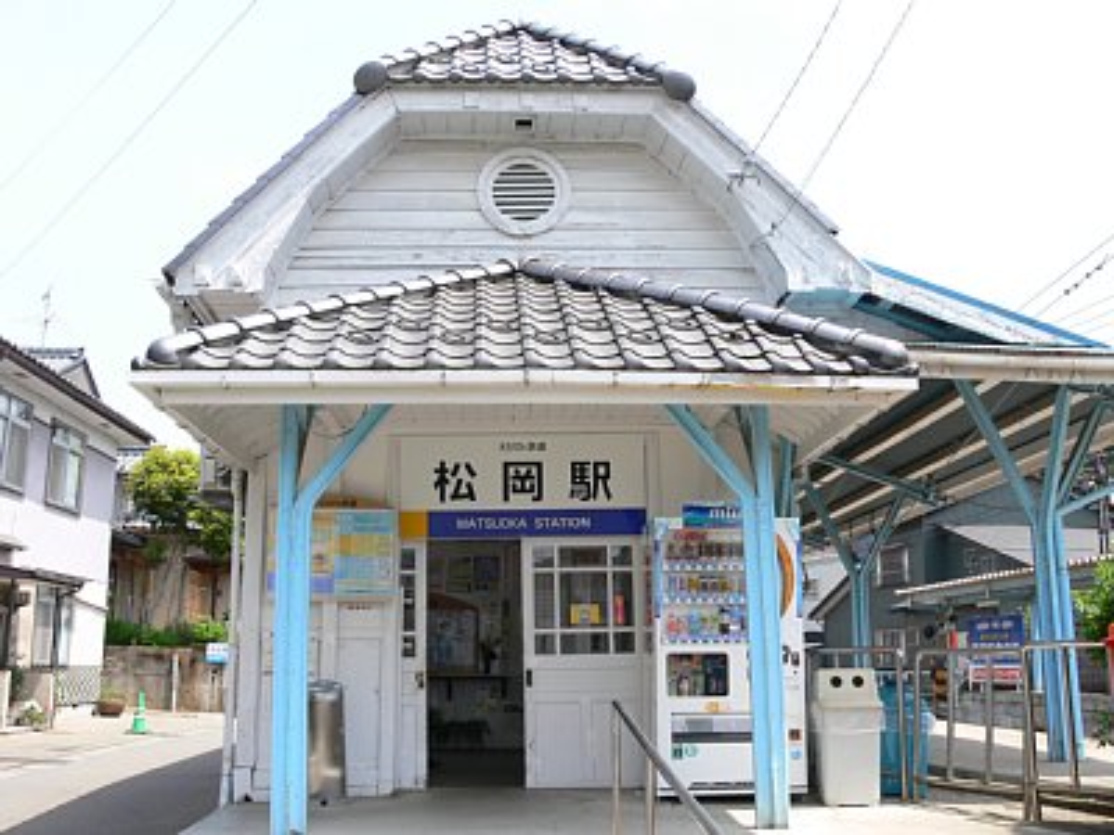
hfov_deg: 52.6
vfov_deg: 40.7
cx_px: 557
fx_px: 1126
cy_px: 418
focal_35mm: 35
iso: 80
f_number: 5.6
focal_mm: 7.4
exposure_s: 1/125
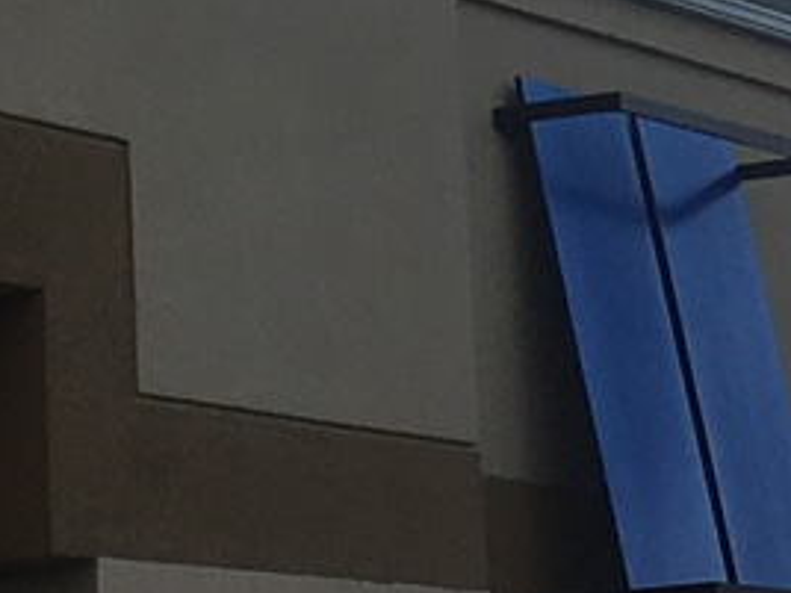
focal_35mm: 218
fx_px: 4981
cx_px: 277
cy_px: -91
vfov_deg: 6.8
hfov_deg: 9.1
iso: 25
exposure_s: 1/657
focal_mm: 4.15
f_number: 2.2
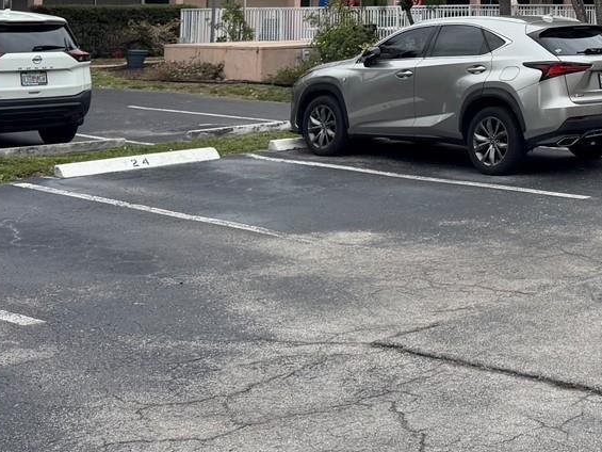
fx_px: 1183
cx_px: 618
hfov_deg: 26.8
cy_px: -85
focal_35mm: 68
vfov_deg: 20.3
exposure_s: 1/3802
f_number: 1.78
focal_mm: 6.76
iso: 80
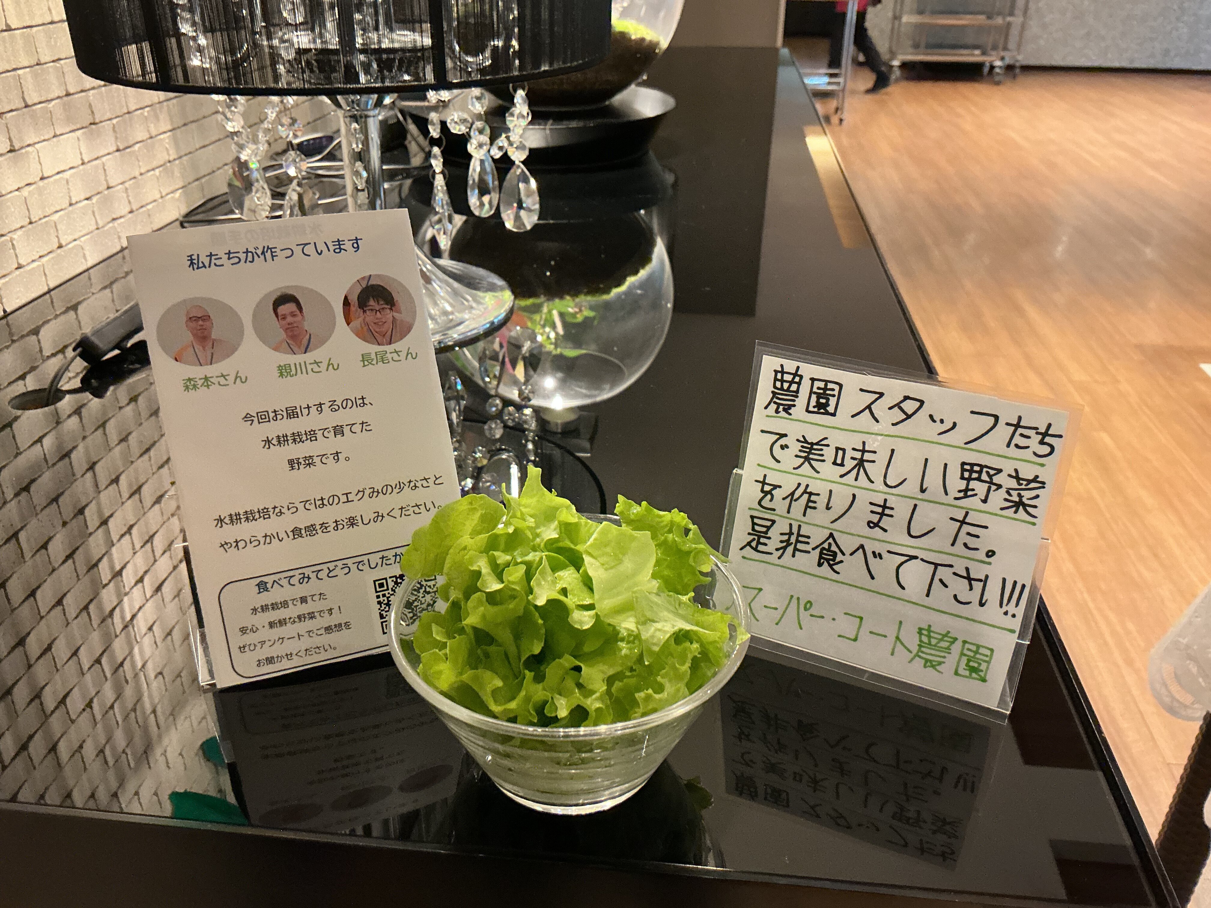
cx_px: 606
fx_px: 1015
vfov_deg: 48.2
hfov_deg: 61.7
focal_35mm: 29
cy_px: 454
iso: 250
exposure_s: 1/60
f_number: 1.8
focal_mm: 3
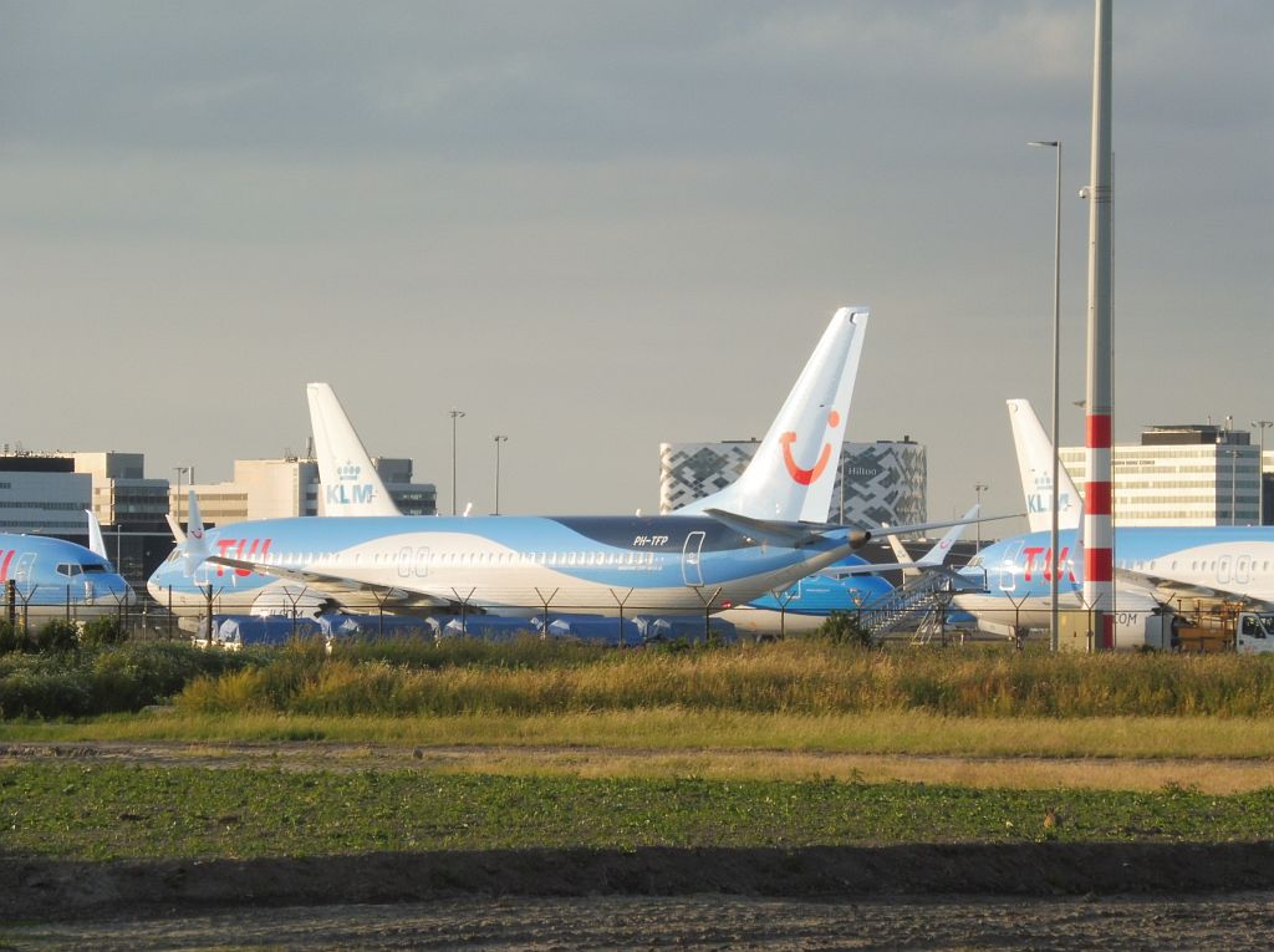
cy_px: 476
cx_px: 637
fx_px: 10621
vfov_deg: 5.1
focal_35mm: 289
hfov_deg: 6.9
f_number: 7.1
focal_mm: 51.5
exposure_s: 1/125
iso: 100
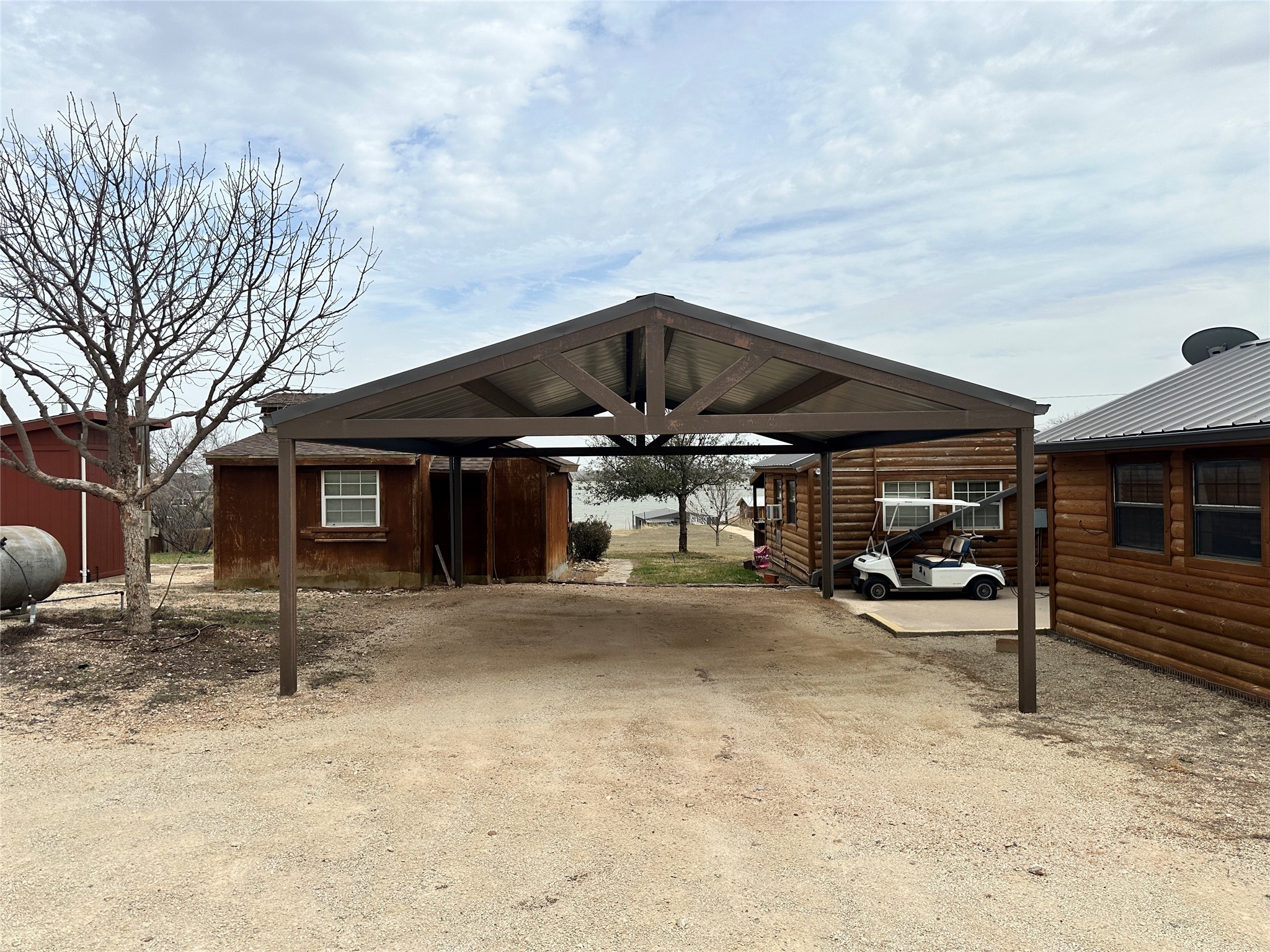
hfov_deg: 71.6
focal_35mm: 24
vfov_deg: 56.8
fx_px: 881
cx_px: 635
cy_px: 476
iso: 80
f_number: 1.78
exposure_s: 1/4184
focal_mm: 6.86
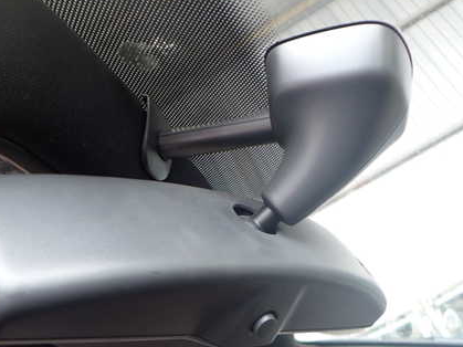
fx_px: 575
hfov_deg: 43.7
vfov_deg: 33.6
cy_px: 189
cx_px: 196
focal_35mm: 43
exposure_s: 1/50
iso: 200
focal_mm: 5.4
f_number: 2.3
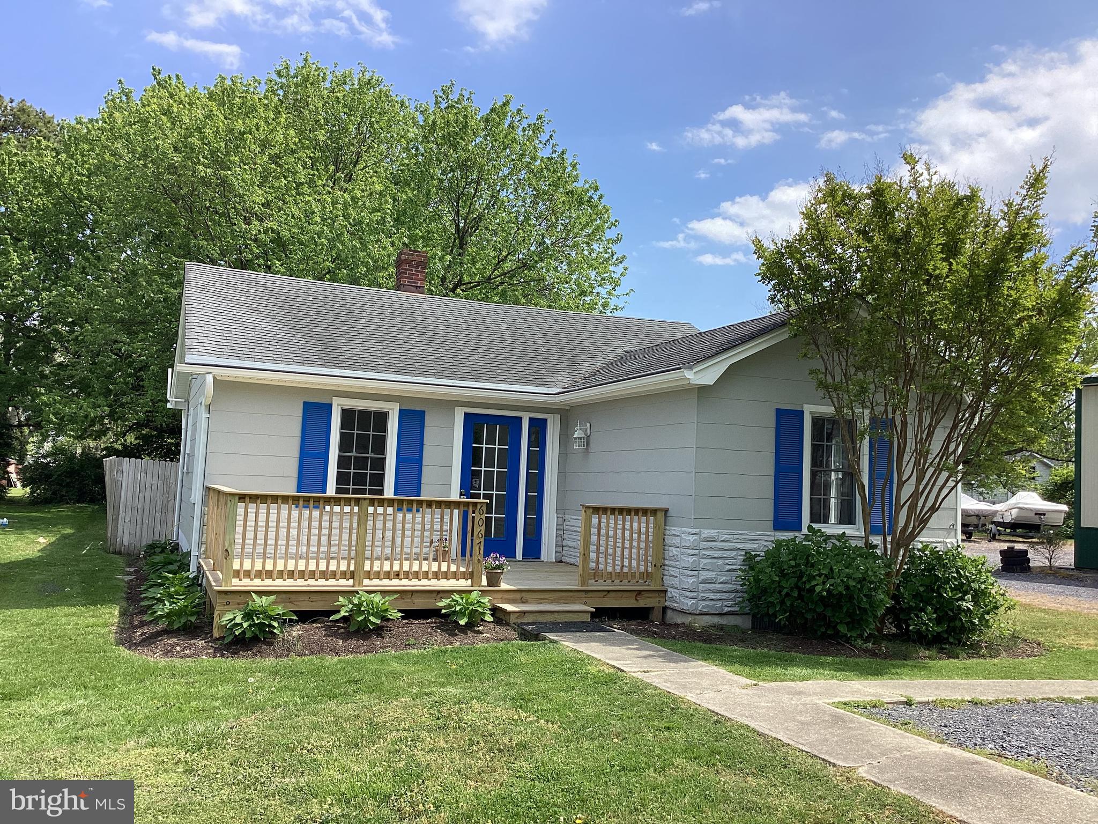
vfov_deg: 45.4
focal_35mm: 31
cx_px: 549
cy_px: 412
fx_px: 983
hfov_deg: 58.4
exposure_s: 1/1116
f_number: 2.4
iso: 25
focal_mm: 3.3
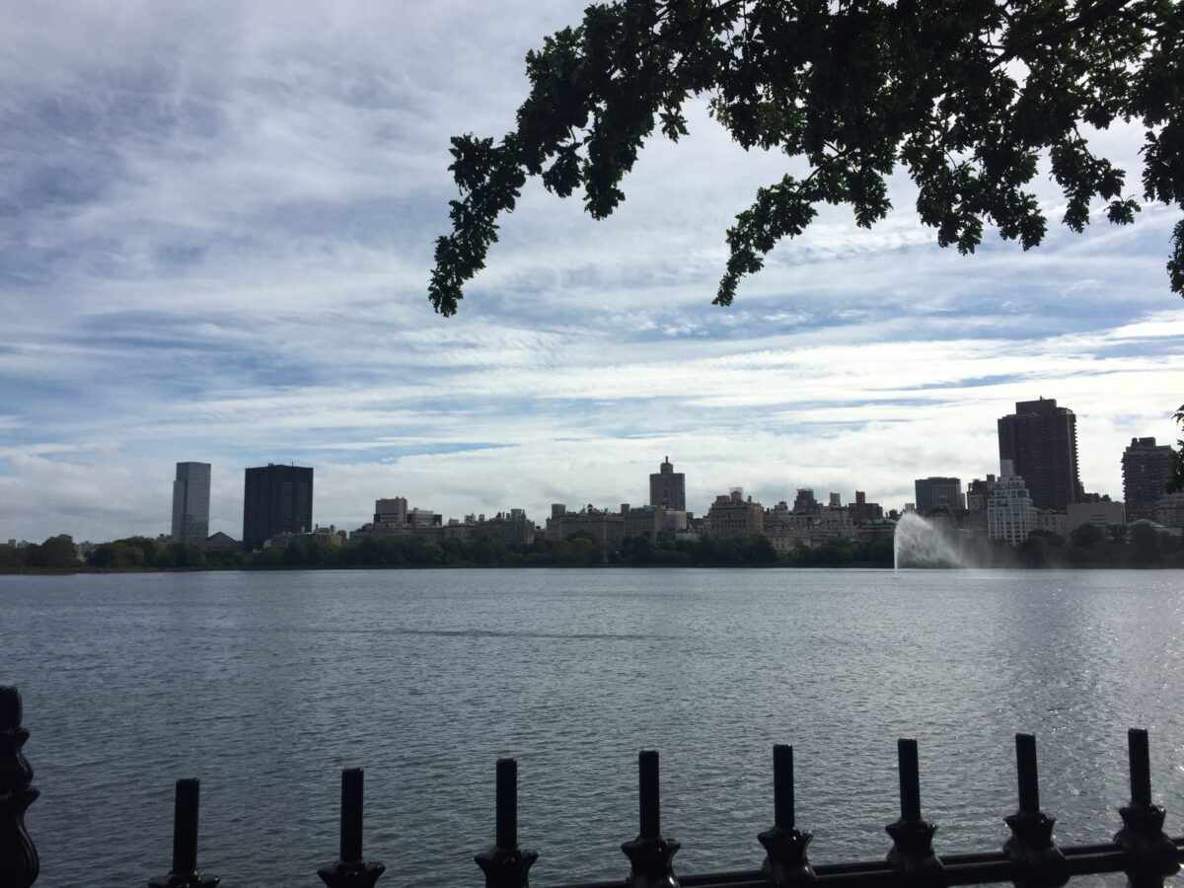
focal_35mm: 29
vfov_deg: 48.2
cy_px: 444
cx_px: 592
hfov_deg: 61.7
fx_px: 992
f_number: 2.2
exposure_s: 1/3597
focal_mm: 4.15
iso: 32
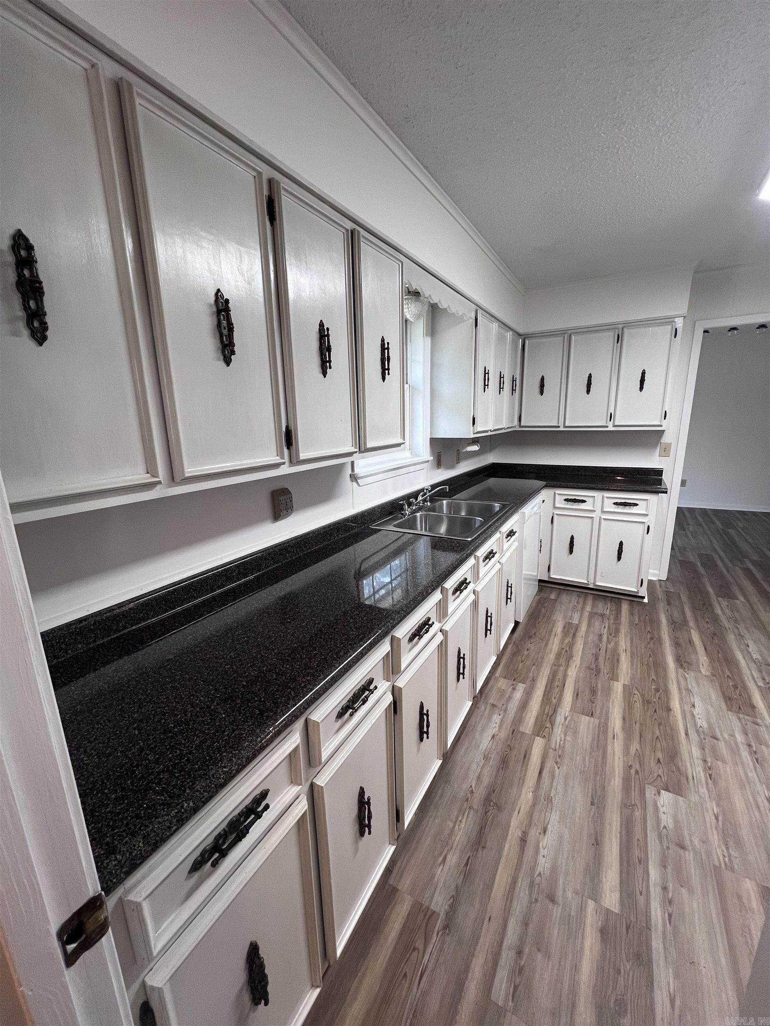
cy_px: 513
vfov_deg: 106.2
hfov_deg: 89.9
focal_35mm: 13
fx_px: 386
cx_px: 385
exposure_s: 1/60
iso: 125
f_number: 1.8
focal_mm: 1.57
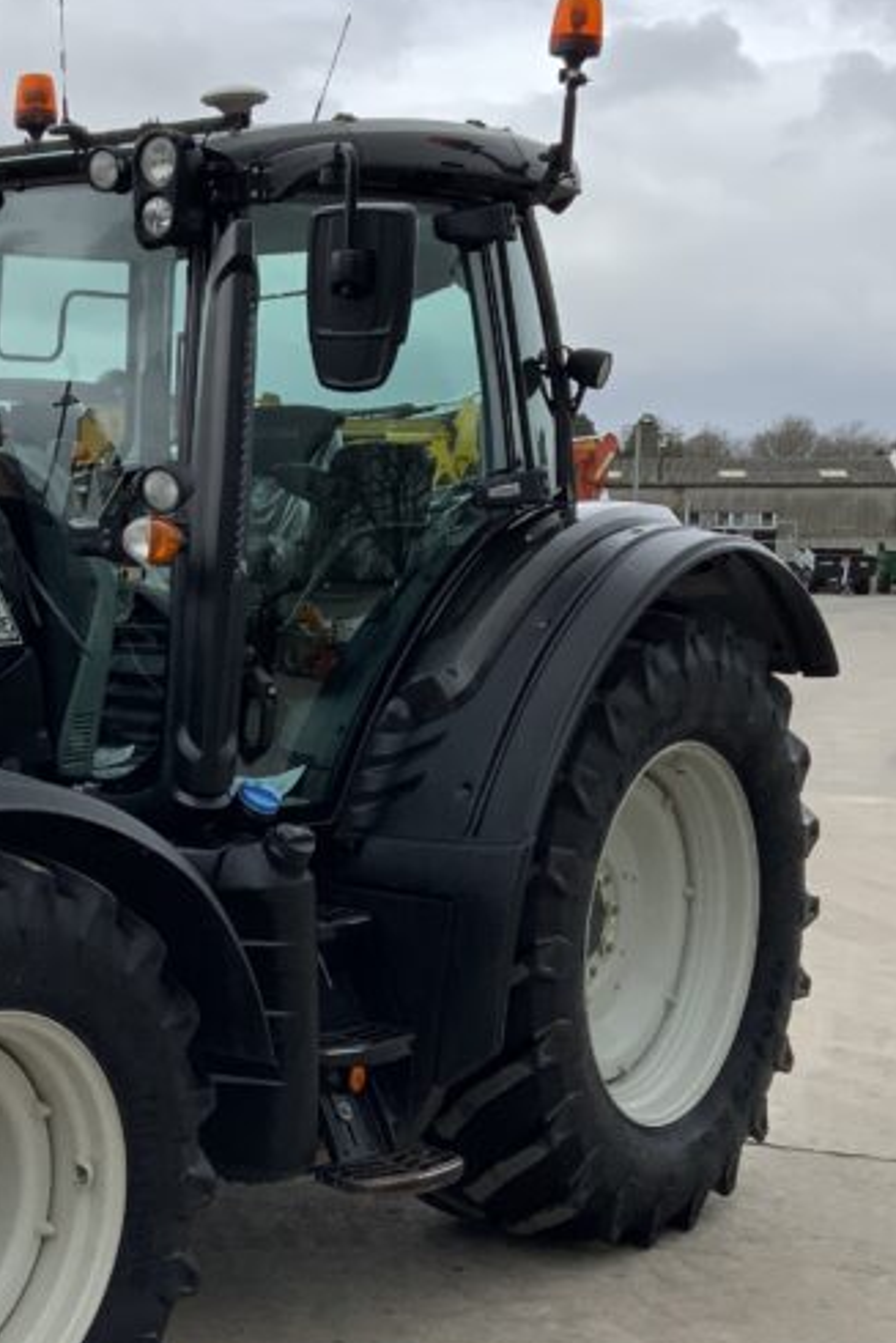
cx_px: 112
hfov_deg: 21.2
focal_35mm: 63
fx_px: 2350
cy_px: 770
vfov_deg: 31.8
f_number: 1.8
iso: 16
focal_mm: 3
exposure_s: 1/1577
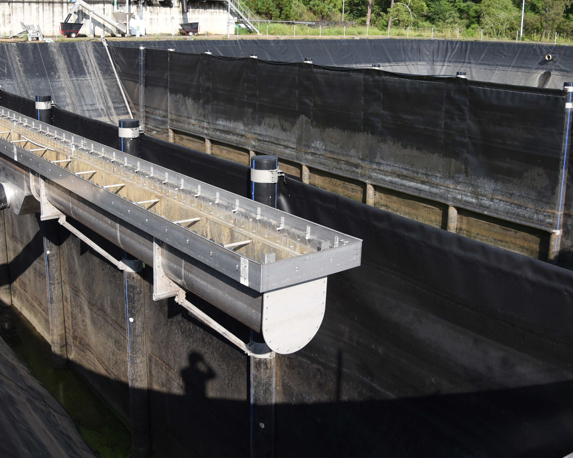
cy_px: 138
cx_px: 273
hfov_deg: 47.9
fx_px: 644
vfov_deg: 38.5
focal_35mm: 38
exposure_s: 1/3200
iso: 500
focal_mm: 24
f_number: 4
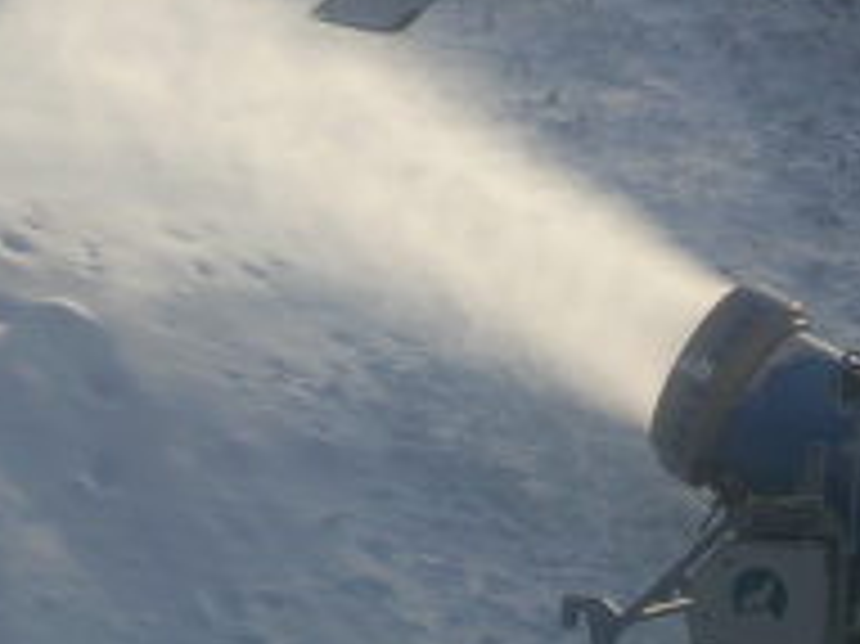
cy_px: -77
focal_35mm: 191
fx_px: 4742
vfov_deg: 7.7
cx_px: 320
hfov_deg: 10.4
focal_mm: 11.5
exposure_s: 1/994
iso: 50
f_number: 3.9
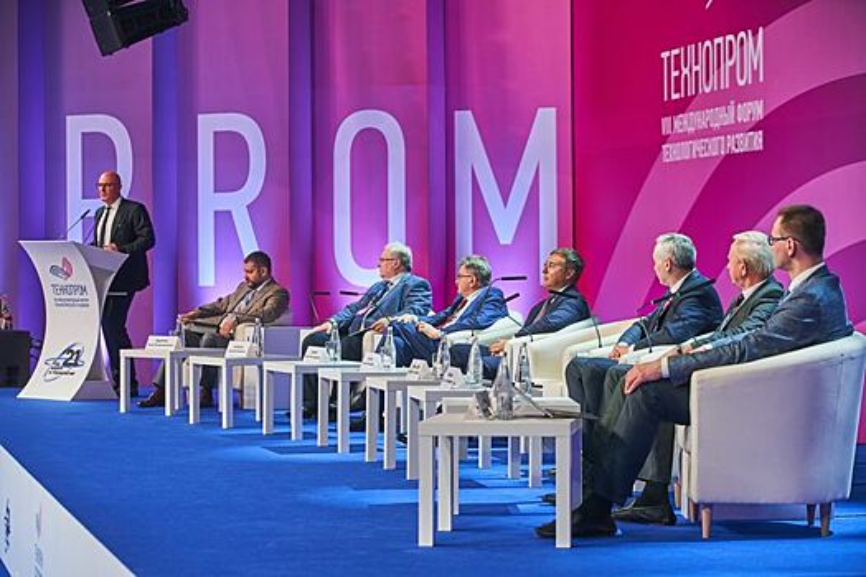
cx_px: 433
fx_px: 2165
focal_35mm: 90
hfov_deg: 22.6
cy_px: 288
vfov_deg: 15.2
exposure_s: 1/100
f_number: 4.5
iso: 500
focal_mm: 90
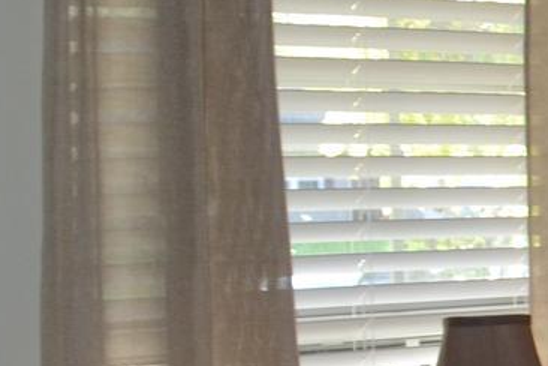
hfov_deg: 11.4
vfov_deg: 9.1
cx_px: 1300
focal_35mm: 151
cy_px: 125
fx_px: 2298
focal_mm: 18
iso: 320
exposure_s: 1/125
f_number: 4
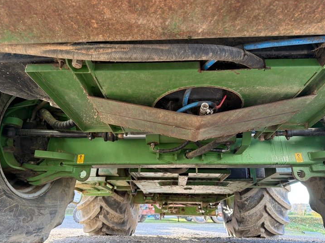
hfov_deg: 69.4
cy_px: 122
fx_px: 235
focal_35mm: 25
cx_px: 163
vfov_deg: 54.9
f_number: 1.78
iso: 200
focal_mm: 6.76
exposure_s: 1/85
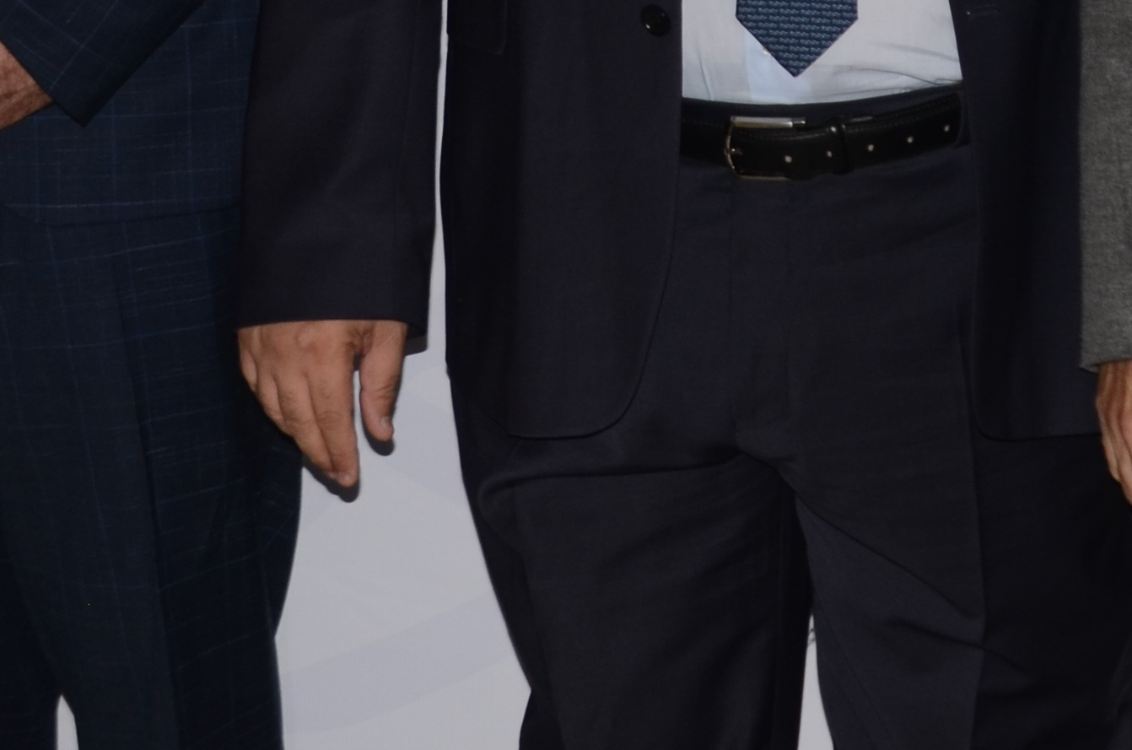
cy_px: -375
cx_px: 988
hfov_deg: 10.6
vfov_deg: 7.0
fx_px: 6051
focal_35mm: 193
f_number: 4.5
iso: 250
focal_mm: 35
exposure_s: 1/250
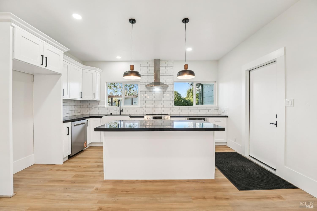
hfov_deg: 104.3
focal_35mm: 14
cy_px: 106
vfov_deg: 81.2
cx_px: 158
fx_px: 123
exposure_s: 1/50
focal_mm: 14
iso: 640
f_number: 8
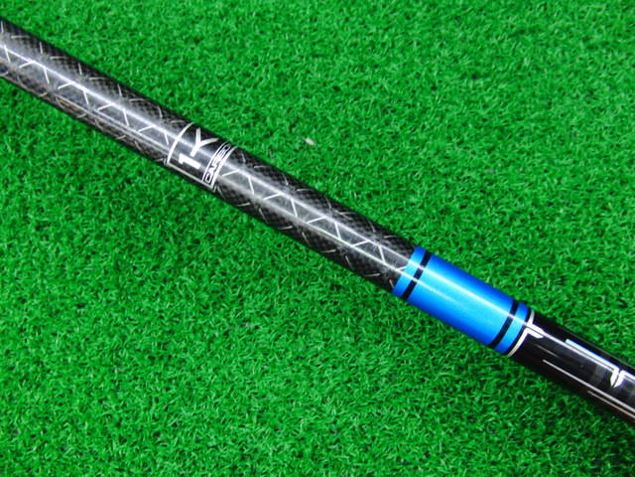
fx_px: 679
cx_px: 318
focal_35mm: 37
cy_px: 238
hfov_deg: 50.1
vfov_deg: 38.7
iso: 400
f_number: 3.6
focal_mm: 6.42
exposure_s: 1/30
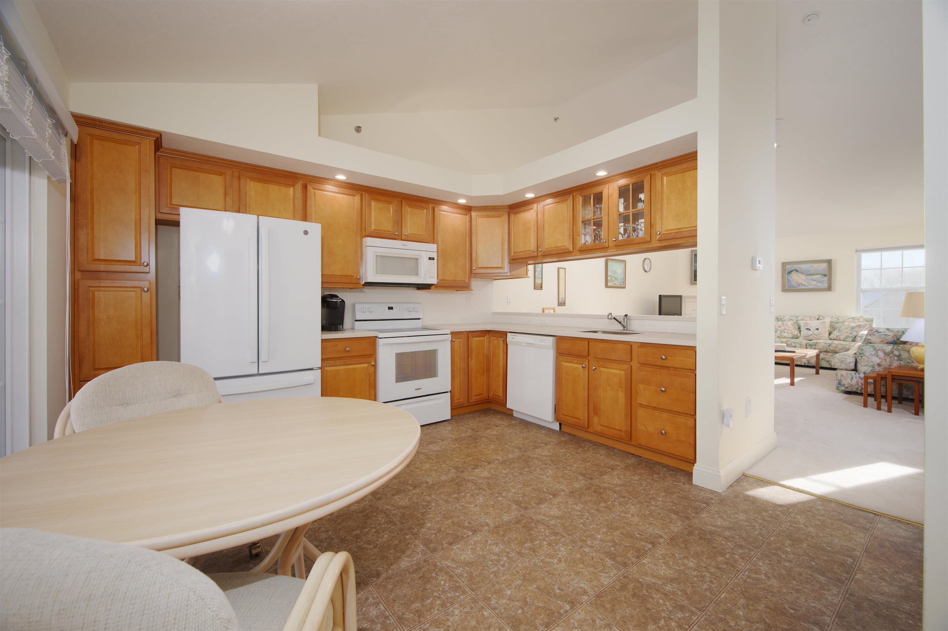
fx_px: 382
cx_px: 474
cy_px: 316
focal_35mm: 14
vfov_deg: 79.2
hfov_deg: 102.3
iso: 320
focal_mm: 14.5
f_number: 7.1
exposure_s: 1/5
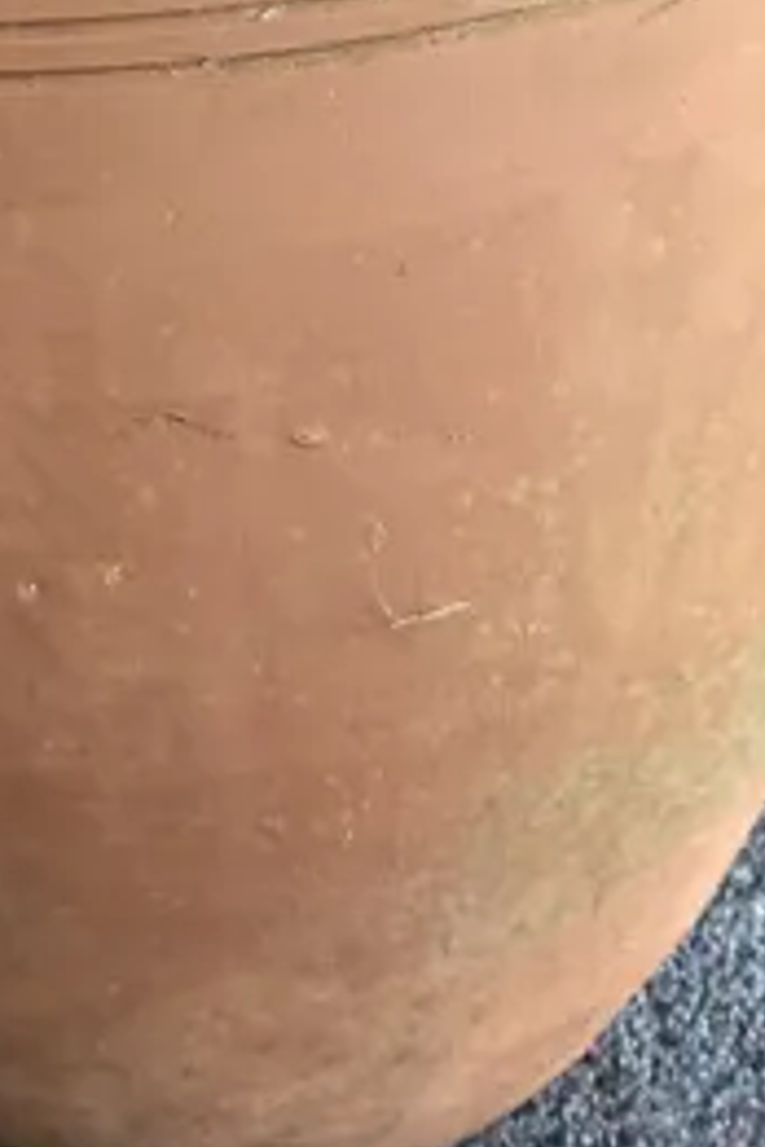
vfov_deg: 18.0
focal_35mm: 106
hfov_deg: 12.8
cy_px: -330
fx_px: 3378
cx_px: 128
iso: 64
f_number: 1.8
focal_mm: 4.25
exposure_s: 1/100
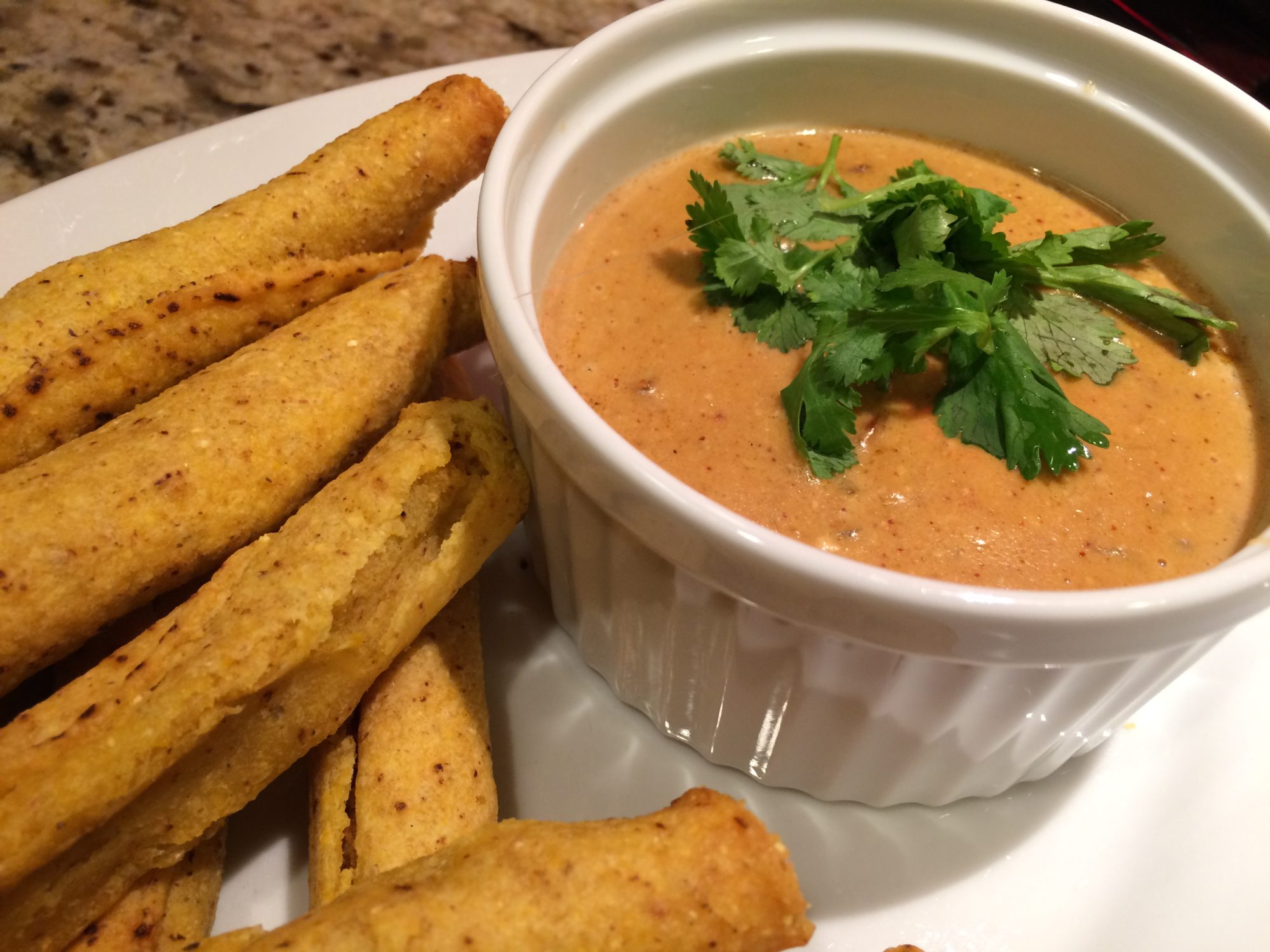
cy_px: 476
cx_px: 635
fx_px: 1064
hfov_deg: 61.7
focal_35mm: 29
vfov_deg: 48.2
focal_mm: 4.15
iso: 100
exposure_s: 1/30
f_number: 2.2
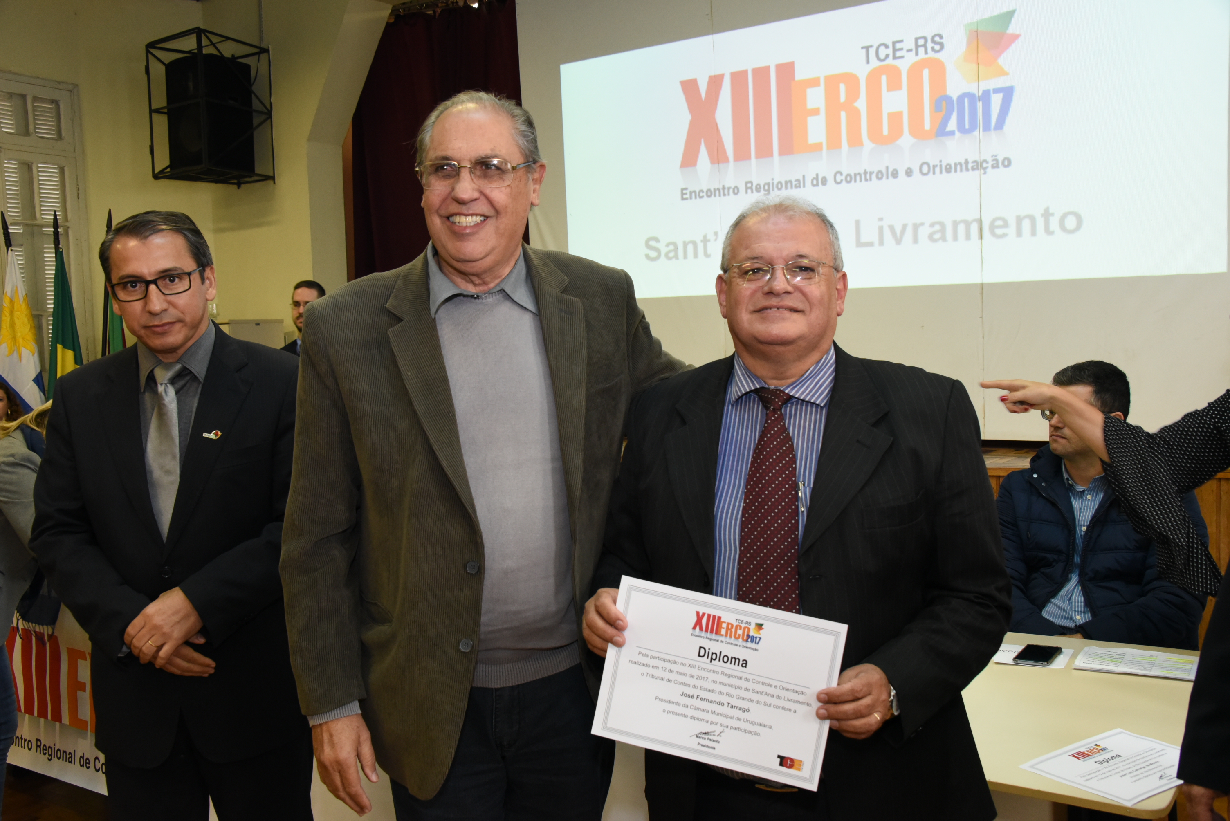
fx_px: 1162
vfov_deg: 38.9
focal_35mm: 34
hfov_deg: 55.8
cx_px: 615
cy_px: 410
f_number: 8
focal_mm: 34
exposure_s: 1/60
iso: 3200
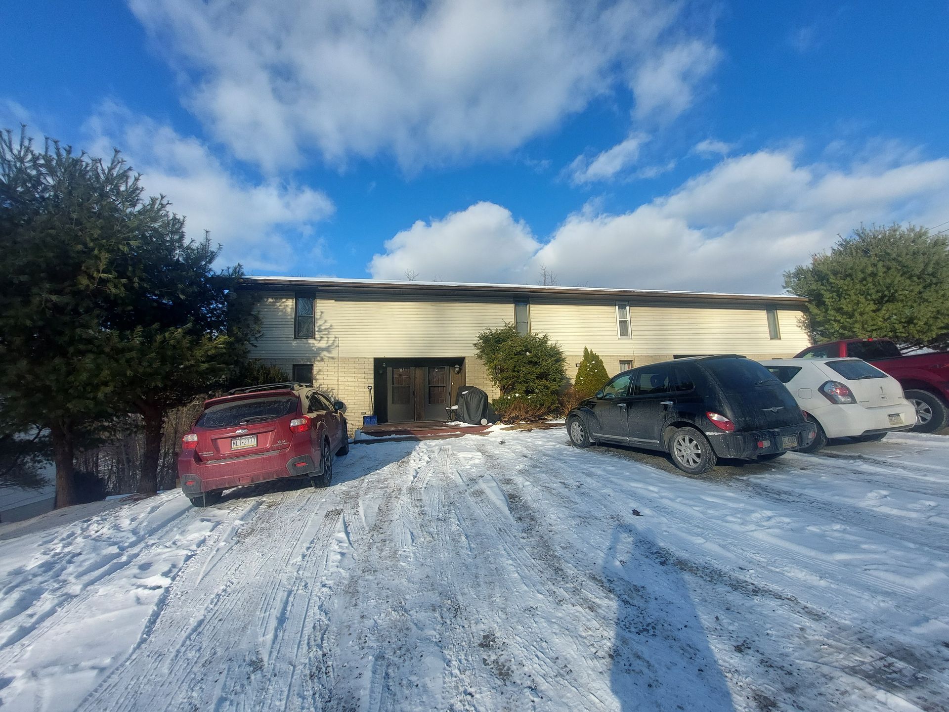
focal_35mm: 13
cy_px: 356
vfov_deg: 89.9
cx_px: 474
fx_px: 356
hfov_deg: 106.2
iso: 50
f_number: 2.2
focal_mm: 1.74
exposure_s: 1/1763
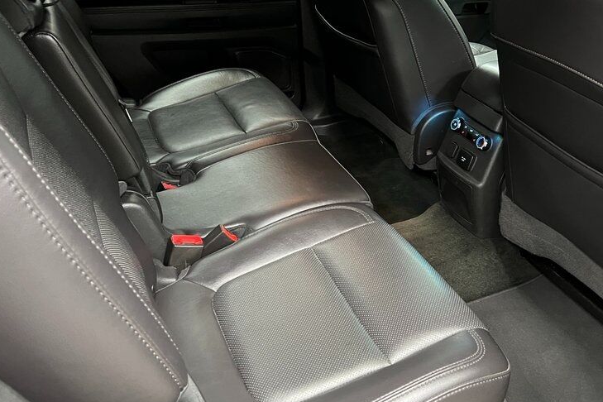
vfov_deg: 35.0
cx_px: 338
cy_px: 171
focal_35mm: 38
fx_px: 636
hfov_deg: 50.6
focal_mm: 5.7
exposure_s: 1/30
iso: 500
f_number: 1.5
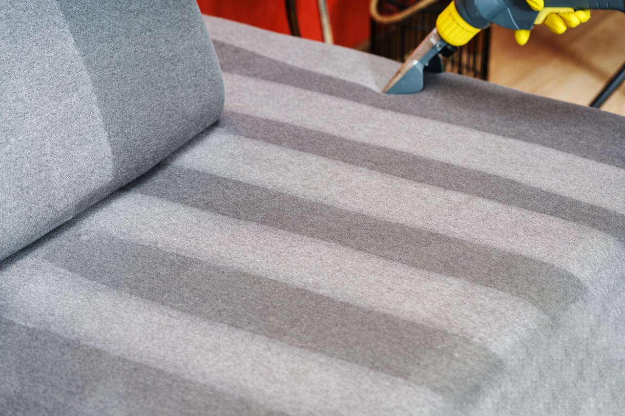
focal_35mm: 90
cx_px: 312
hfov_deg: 22.6
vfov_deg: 15.2
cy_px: 208
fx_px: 1562
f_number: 5
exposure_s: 1/200
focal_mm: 90
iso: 100
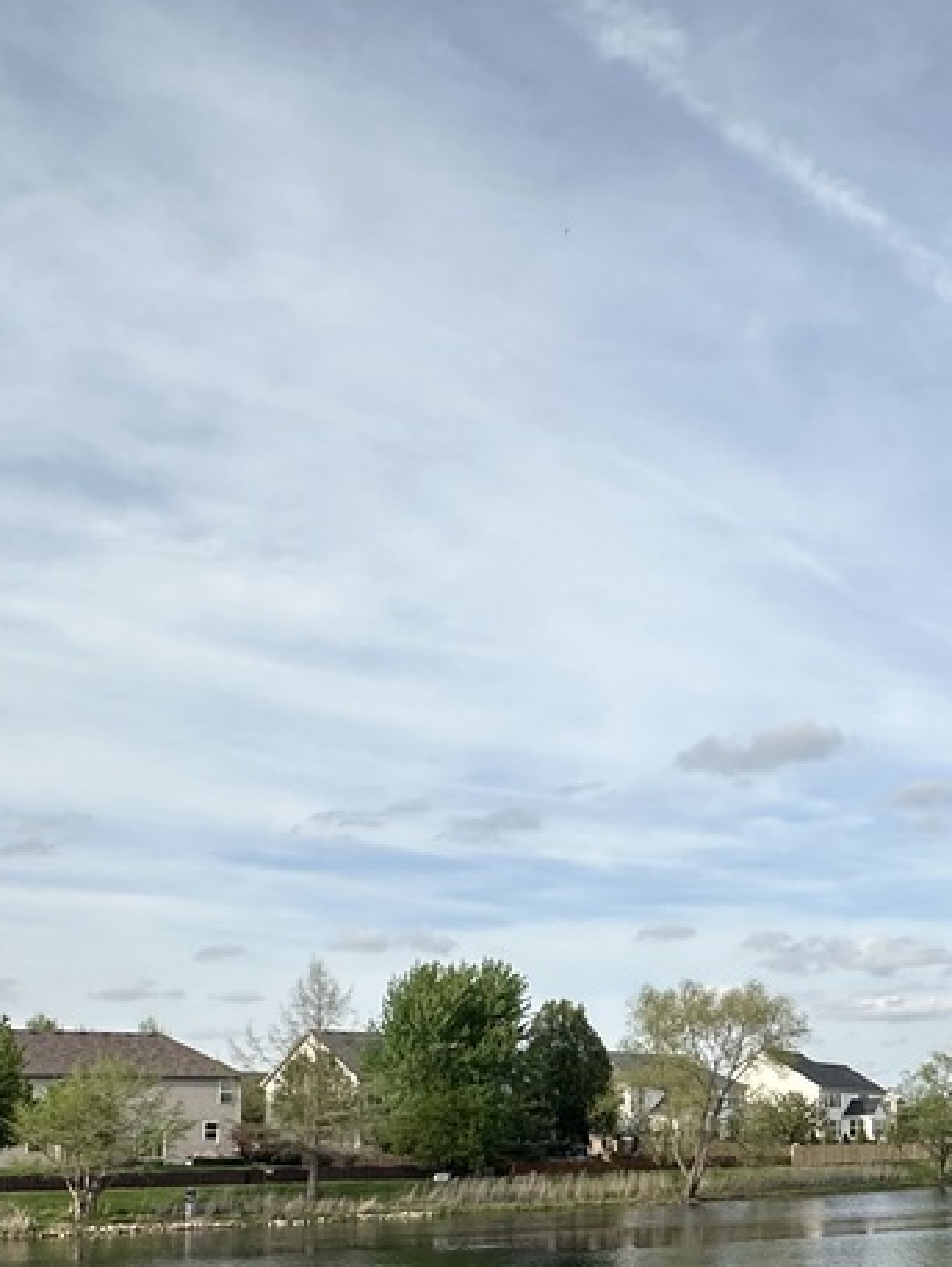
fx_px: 1612
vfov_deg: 41.2
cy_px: 999
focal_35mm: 44
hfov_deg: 30.5
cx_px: 955
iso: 40
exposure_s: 1/910
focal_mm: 2.22
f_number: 2.2
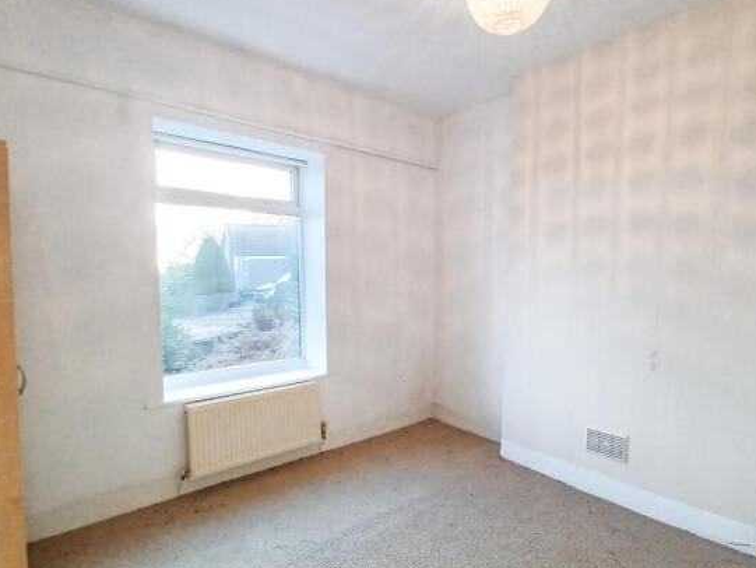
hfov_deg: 101.9
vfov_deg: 85.7
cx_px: 402
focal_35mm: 14
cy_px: 296
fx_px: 306
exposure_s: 1/50
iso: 64
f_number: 2.2
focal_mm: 1.42
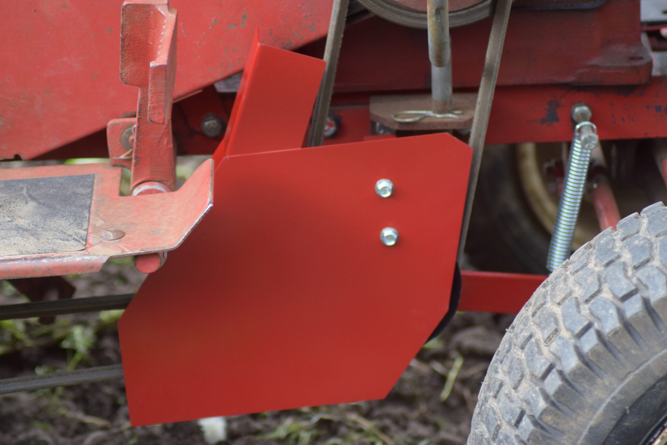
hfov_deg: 12.5
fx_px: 3057
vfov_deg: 8.3
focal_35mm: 165
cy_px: 222
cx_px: 334
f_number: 4
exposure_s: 1/125
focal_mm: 110
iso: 400
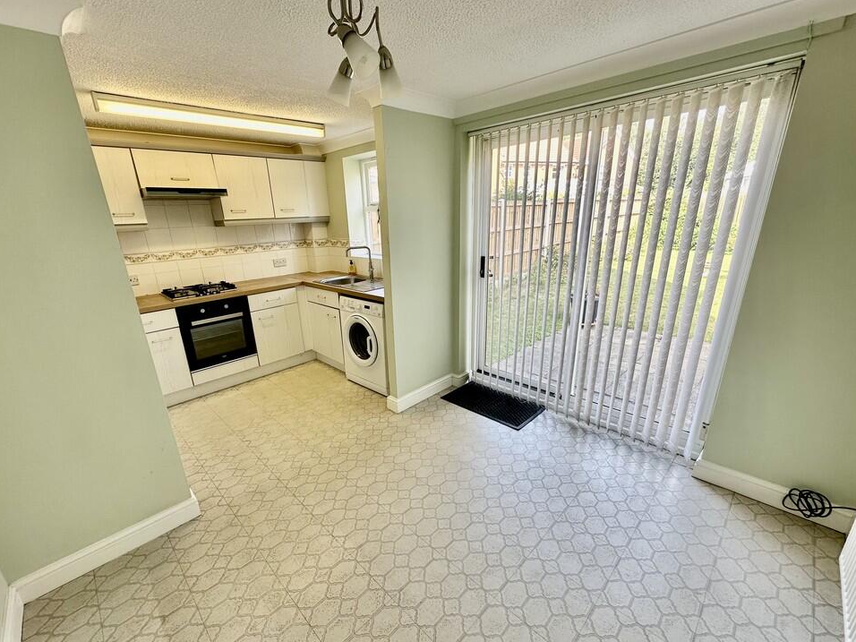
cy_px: 341
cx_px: 406
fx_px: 371
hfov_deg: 98.1
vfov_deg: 81.7
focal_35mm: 15
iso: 50
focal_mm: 2.22
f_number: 2.2
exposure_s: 1/100
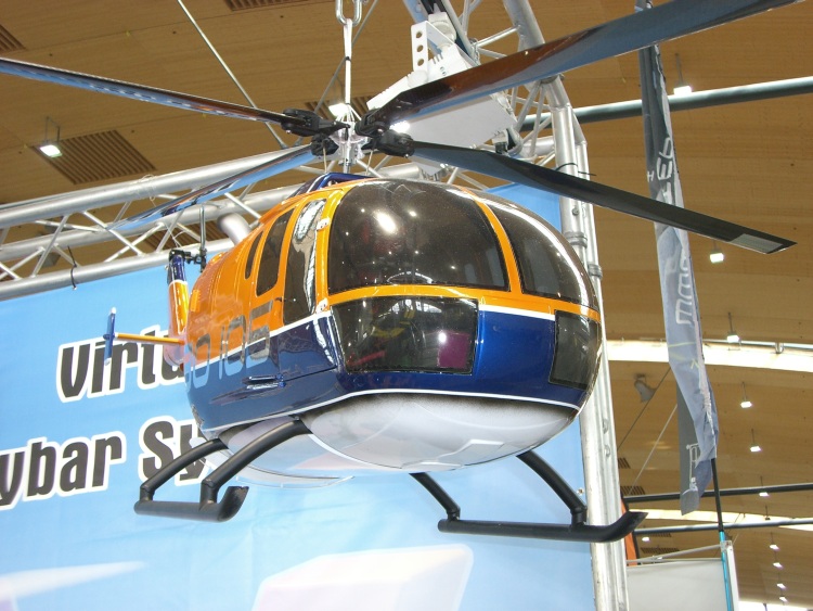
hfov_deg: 34.9
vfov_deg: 26.6
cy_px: 306
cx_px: 406
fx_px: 1292
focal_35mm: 55
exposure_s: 1/60
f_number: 3.3
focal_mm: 9
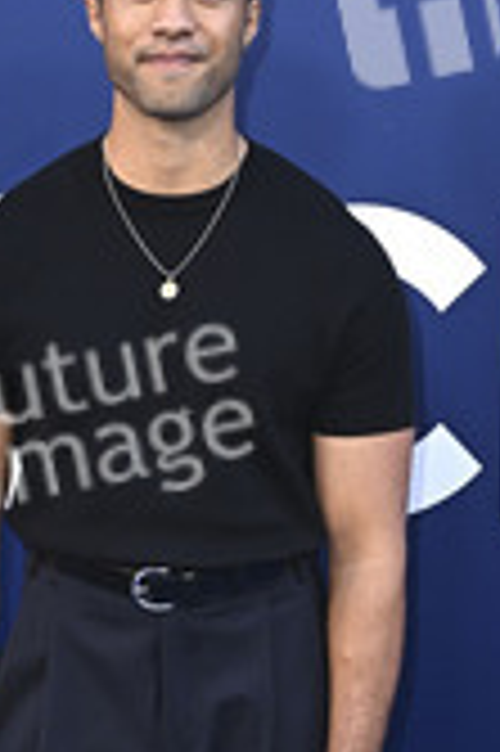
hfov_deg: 17.2
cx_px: 153
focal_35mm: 79
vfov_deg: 25.0
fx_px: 1649
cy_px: 657
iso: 800
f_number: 5.6
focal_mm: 33
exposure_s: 1/200
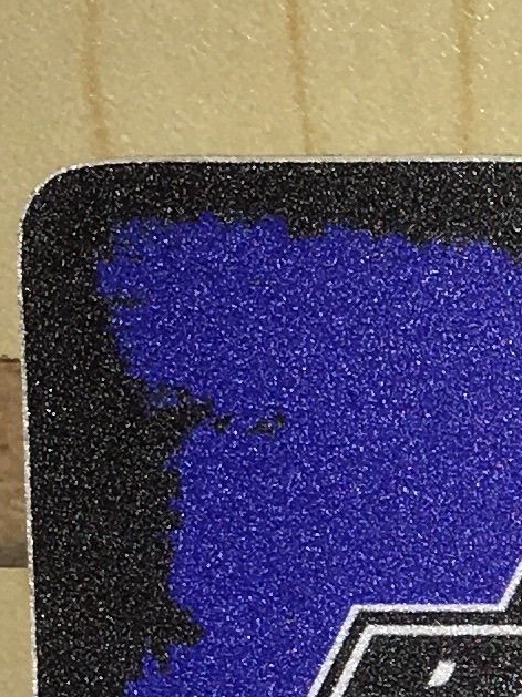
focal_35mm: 186
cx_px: 1435
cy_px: 776
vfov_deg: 10.5
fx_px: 3744
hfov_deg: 7.3
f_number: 2.2
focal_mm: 4.15
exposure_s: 1/148
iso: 25
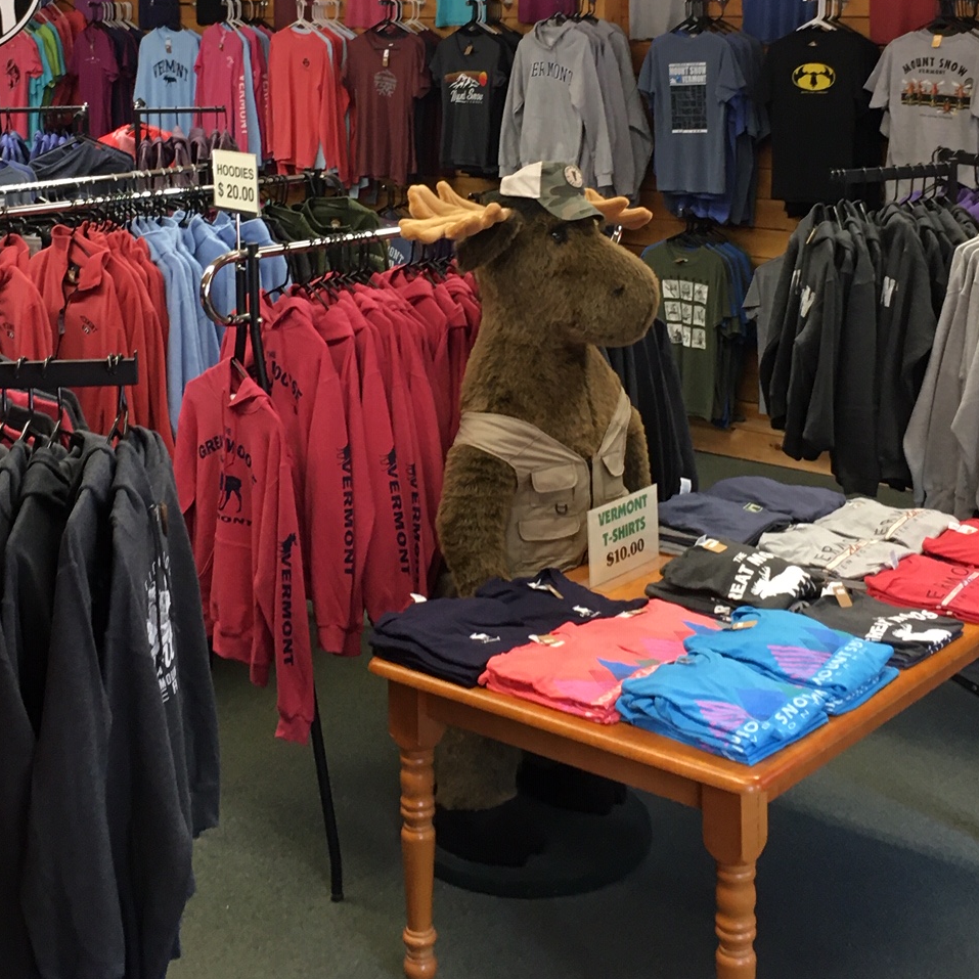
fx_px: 1728
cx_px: 469
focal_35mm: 54
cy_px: 234
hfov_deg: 31.6
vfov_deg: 31.0
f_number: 2.2
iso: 80
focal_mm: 4.15
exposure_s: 1/30
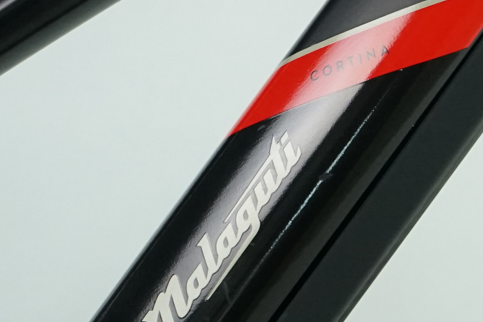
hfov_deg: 15.4
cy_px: 97
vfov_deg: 11.6
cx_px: 814
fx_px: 1583
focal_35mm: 118
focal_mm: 29
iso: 2500
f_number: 8
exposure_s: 1/200
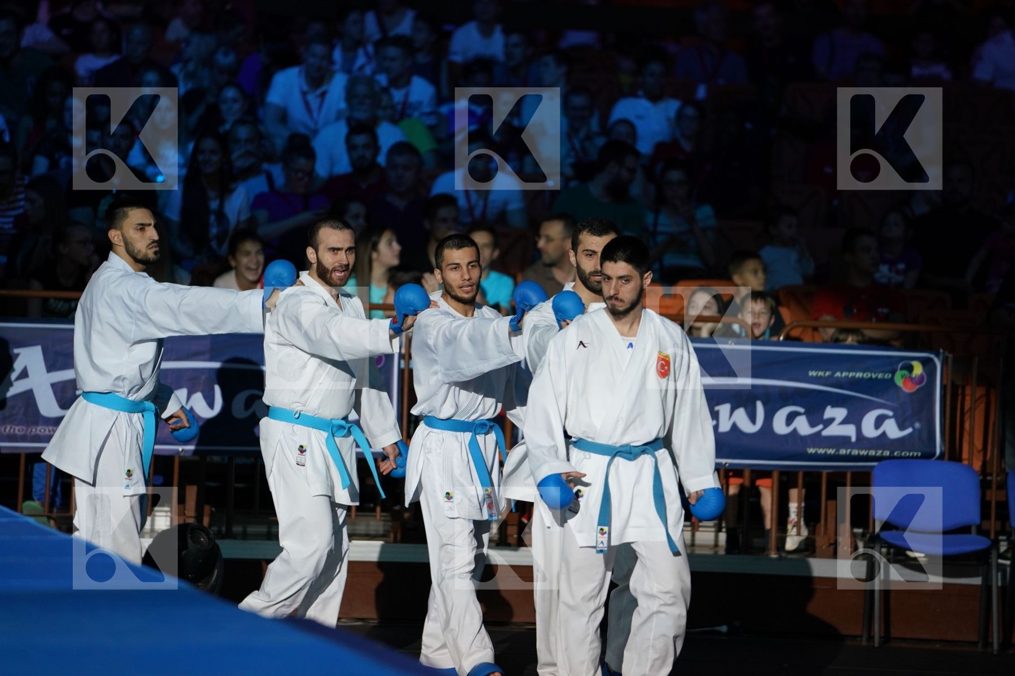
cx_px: 508
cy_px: 338
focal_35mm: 200
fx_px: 5638
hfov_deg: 10.3
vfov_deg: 6.9
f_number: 2.8
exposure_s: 1/500
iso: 1000
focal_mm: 200
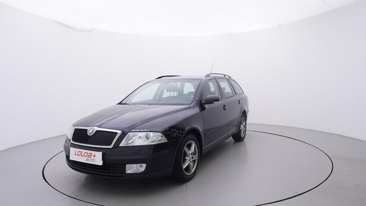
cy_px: 117
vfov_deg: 46.6
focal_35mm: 25
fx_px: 238
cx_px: 188
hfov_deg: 75.1
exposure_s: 1/80
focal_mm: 15
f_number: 5
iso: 200
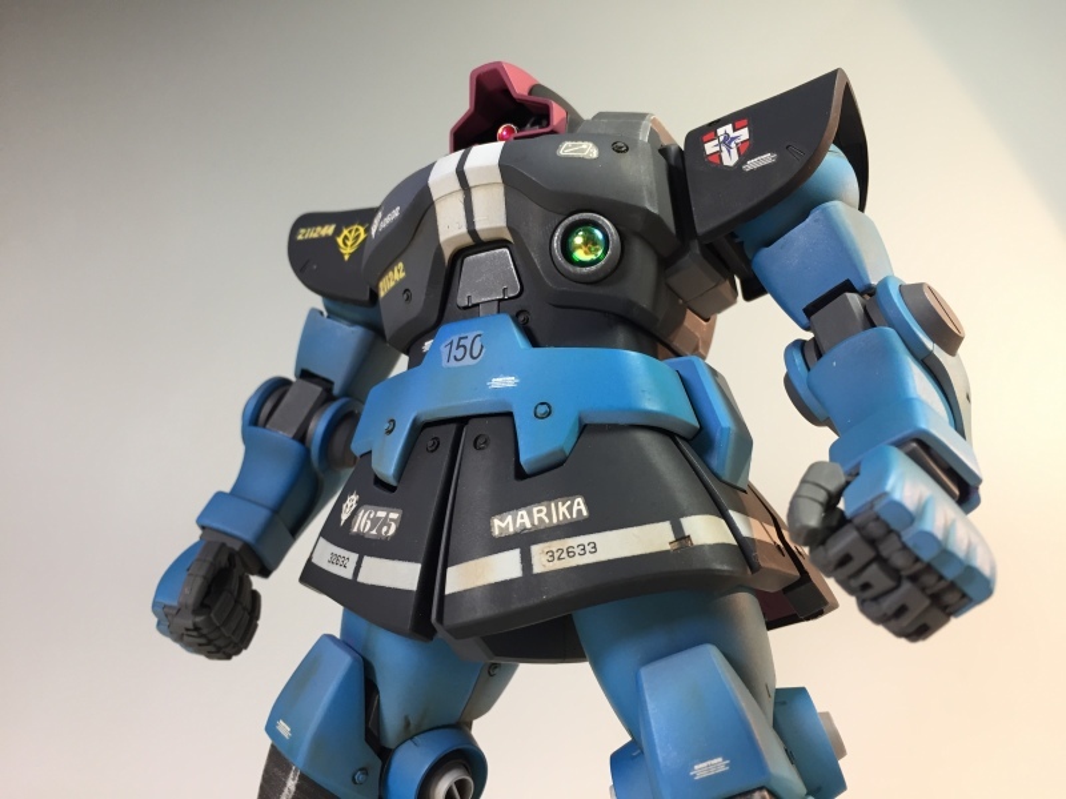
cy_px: 400
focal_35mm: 29
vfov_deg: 48.2
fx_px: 893
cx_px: 533
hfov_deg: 61.7
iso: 40
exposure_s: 1/30
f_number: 2.2
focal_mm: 4.15
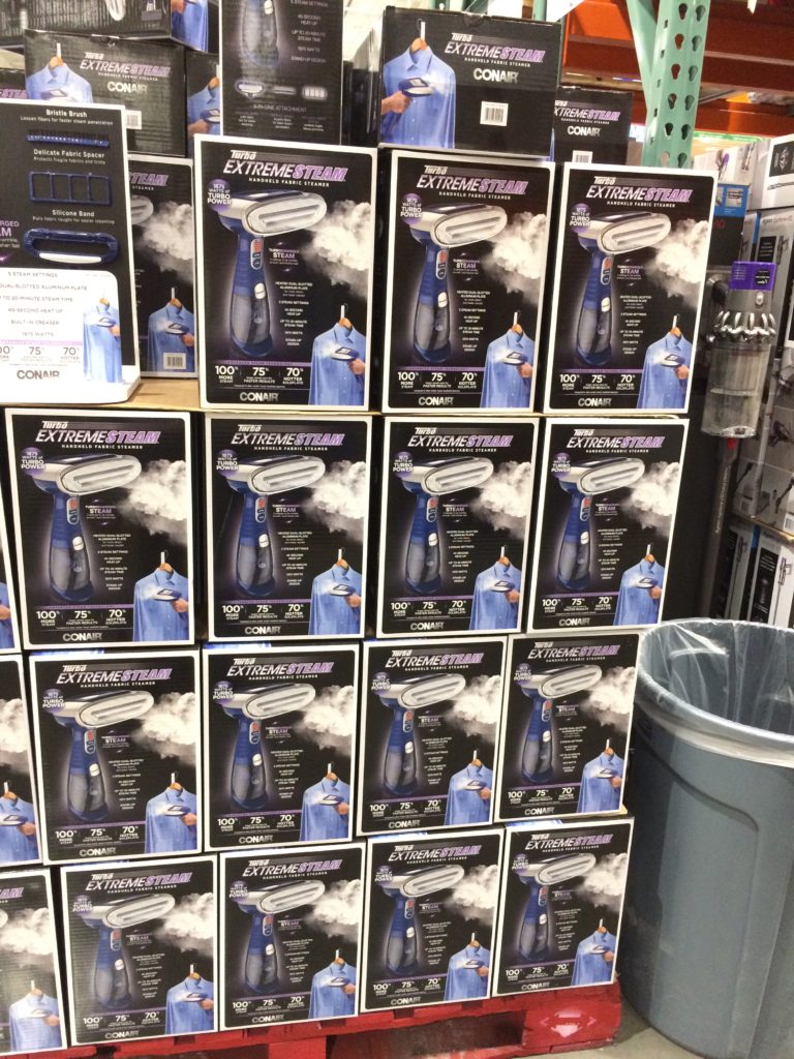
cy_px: 530
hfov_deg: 48.2
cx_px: 397
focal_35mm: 29
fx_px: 887
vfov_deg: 61.7
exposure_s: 1/30
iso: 250
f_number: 2.2
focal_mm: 4.15
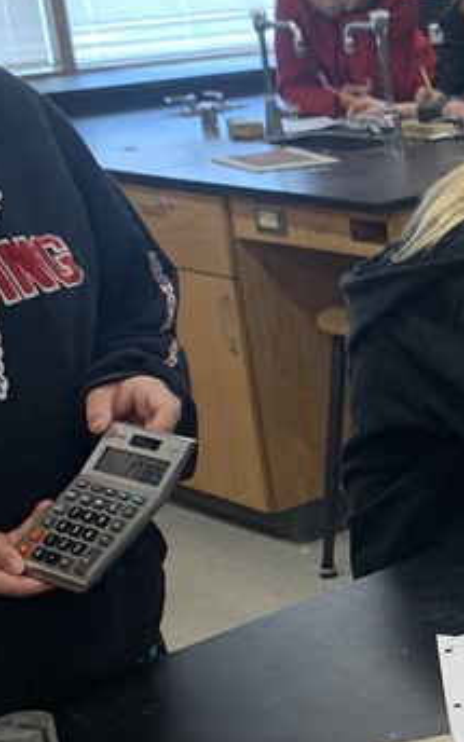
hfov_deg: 14.4
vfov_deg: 25.1
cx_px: 781
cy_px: 507
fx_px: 1659
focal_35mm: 82
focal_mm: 4.25
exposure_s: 1/75
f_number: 1.8
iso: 64
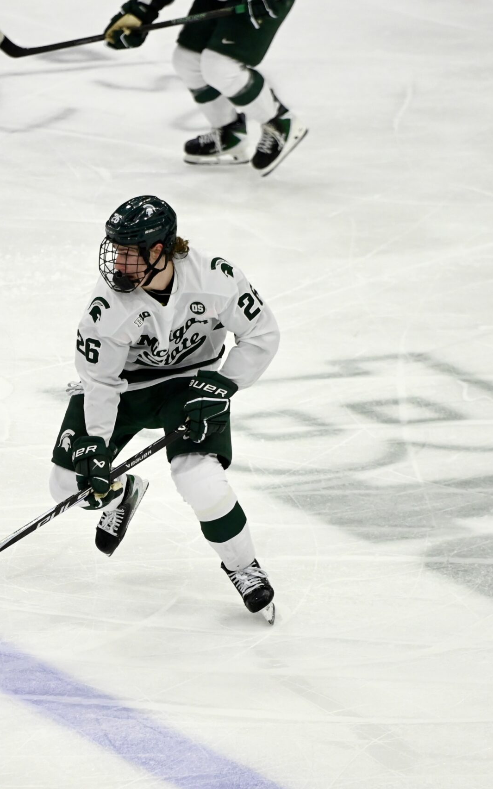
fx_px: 6256
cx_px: 309
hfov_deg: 4.5
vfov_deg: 7.2
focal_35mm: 291
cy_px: 394
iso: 2000
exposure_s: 1/3200
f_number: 2.8
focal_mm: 190
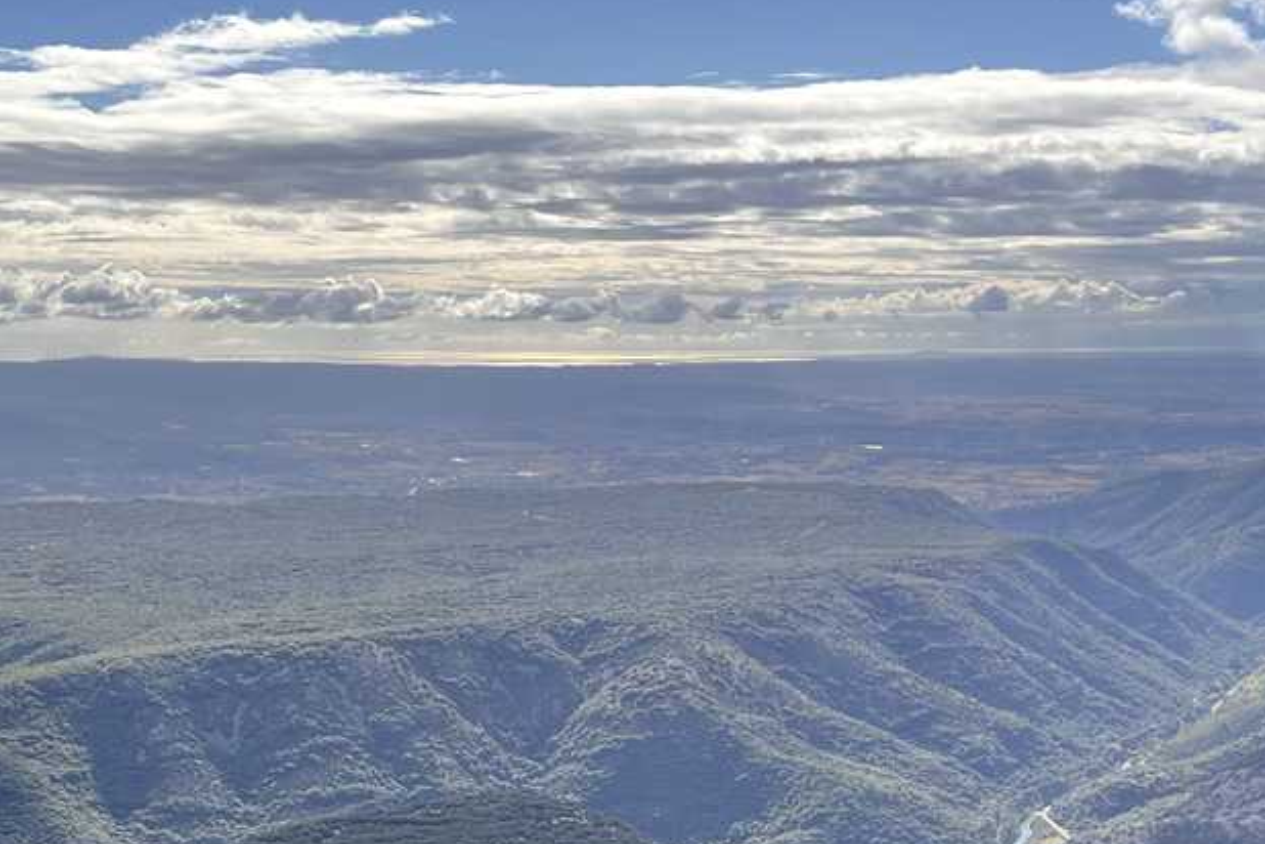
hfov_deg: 28.8
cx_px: 686
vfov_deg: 19.3
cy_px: 658
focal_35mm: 70
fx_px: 2460
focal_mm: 5.7
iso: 50
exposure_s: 1/2994
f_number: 1.5
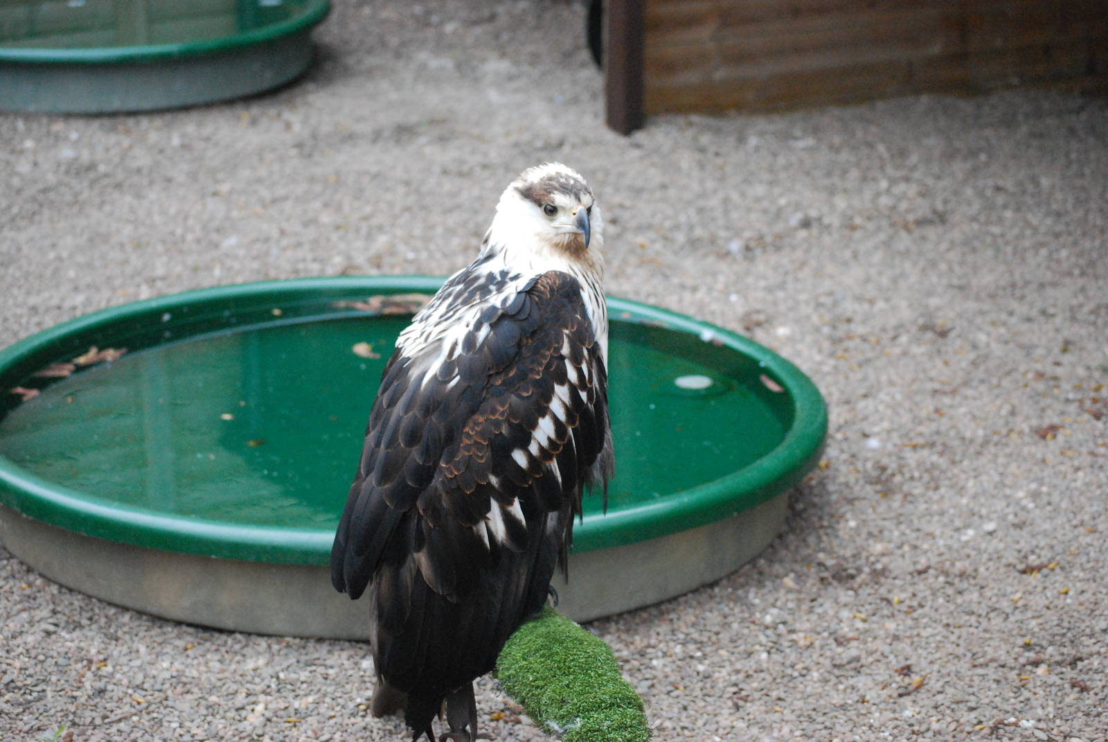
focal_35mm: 82
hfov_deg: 24.6
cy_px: 371
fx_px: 2542
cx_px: 554
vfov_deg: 16.6
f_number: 4
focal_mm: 55
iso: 1600
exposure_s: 1/320
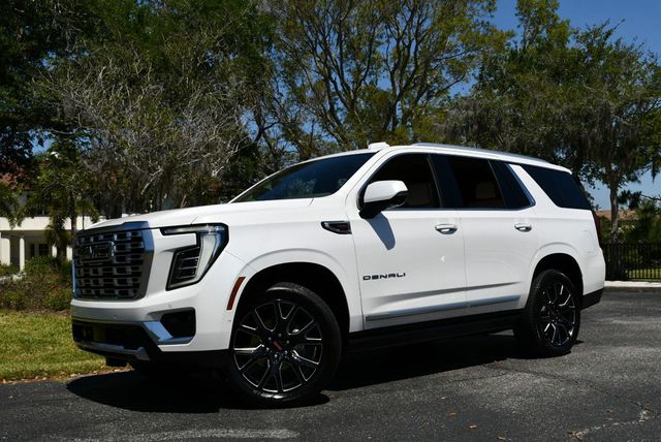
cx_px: 330
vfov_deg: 33.5
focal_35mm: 40
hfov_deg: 48.4
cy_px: 221
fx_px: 735
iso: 100
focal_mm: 20
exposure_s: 1/400
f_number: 10
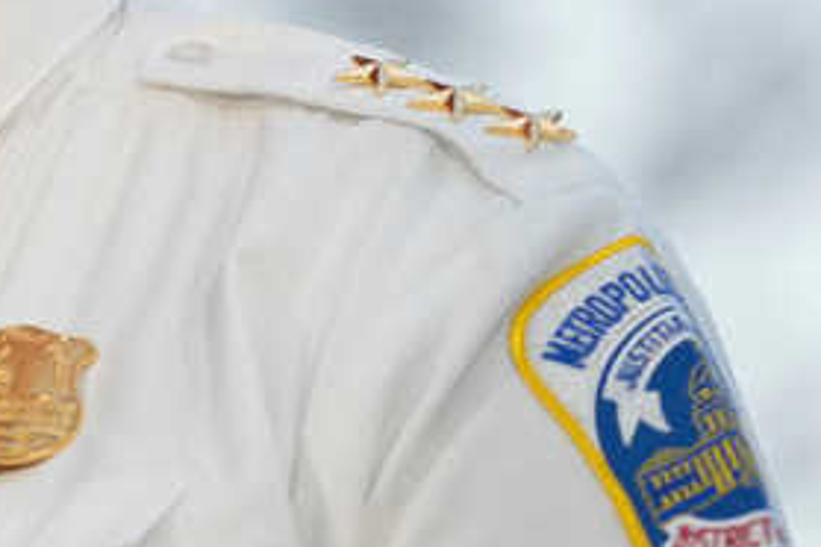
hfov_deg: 5.5
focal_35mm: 375
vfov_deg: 3.7
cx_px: -230
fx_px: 8551
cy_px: -66
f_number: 2.8
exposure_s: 1/320
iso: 1600
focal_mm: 102
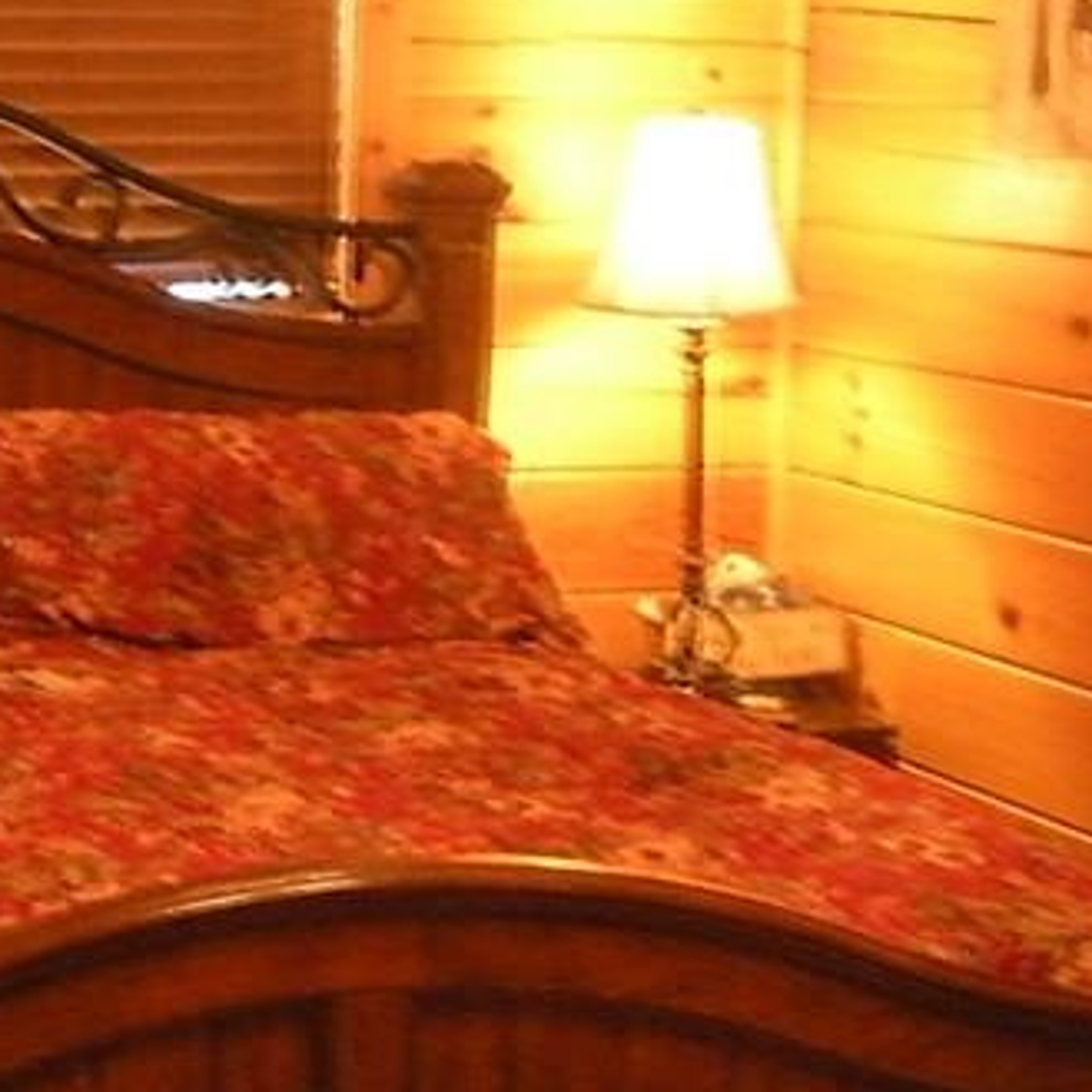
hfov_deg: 17.0
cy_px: 508
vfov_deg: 17.6
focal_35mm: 99
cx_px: -93
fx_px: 3533
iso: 400
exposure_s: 1/9.3
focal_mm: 6.3
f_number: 3.5
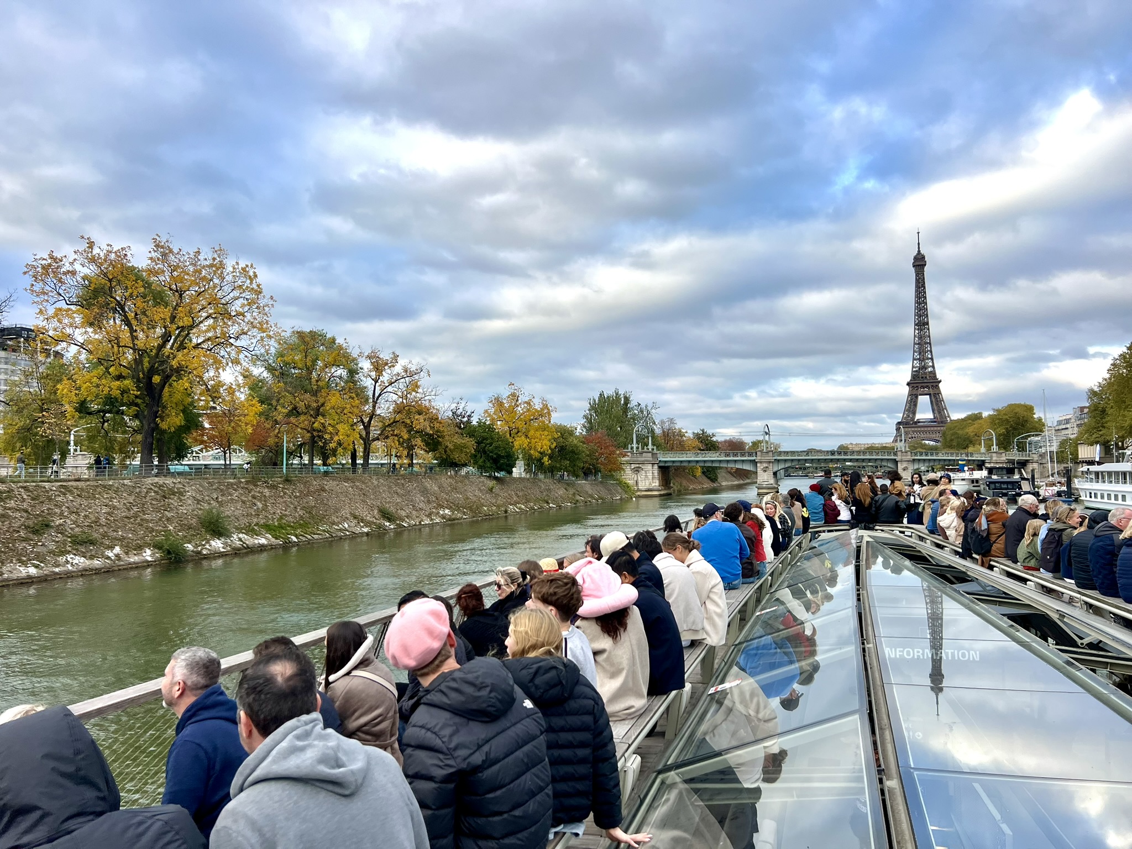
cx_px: 566
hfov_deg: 67.3
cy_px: 424
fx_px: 850
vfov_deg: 53.1
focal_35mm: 26
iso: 50
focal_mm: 5.7
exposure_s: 1/924
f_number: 1.5
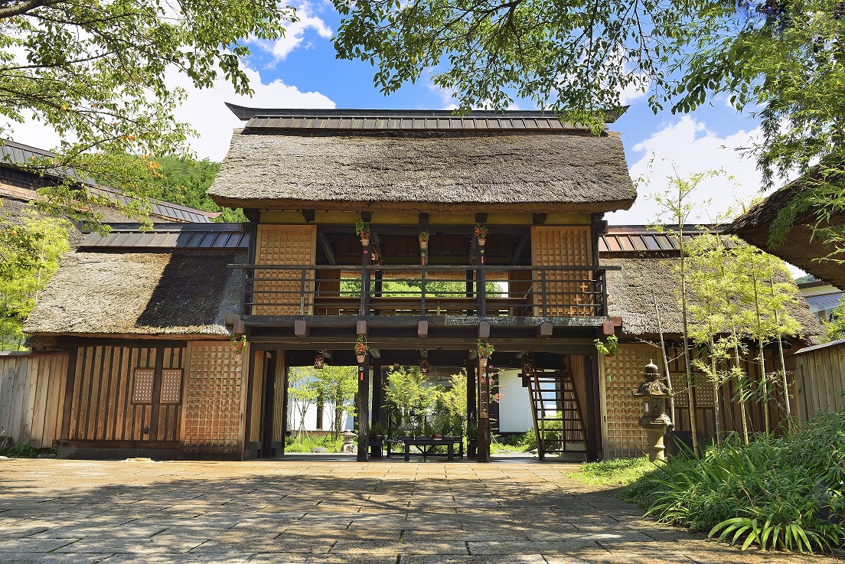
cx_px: 422
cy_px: 282
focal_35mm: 29
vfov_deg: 45.0
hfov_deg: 63.6
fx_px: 681
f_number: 8
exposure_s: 1/25
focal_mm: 29
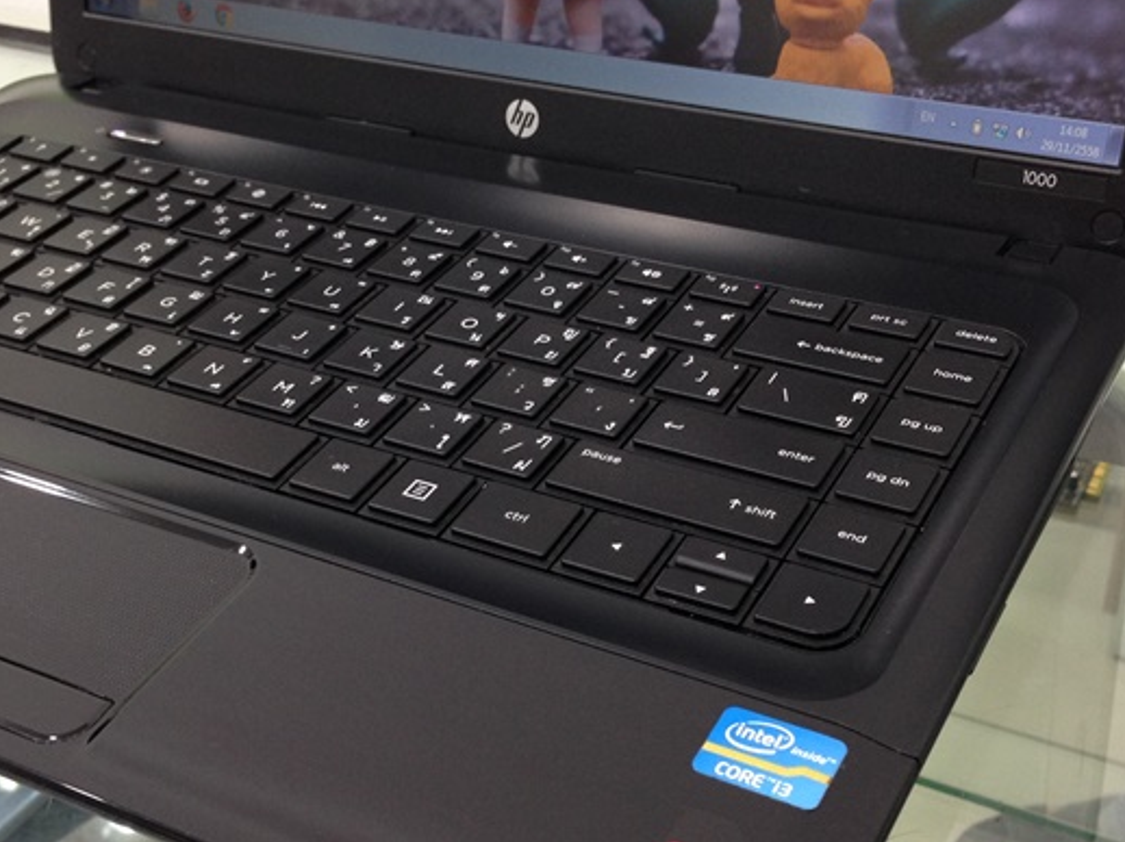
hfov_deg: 37.5
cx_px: 547
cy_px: 523
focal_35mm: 51
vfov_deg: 28.4
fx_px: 1657
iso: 100
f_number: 2.4
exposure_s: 1/20
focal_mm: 4.12
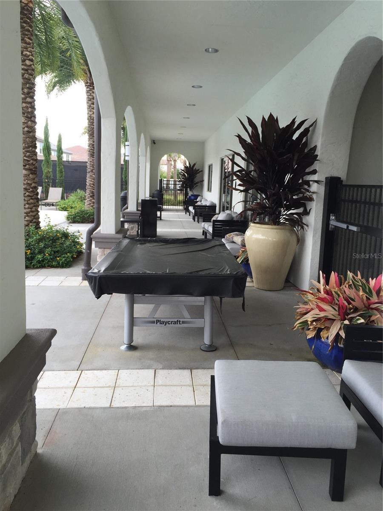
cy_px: 256
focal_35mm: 29
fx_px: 428
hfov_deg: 48.2
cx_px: 192
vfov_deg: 61.7
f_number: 2.2
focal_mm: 4.15
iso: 32
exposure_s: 1/370
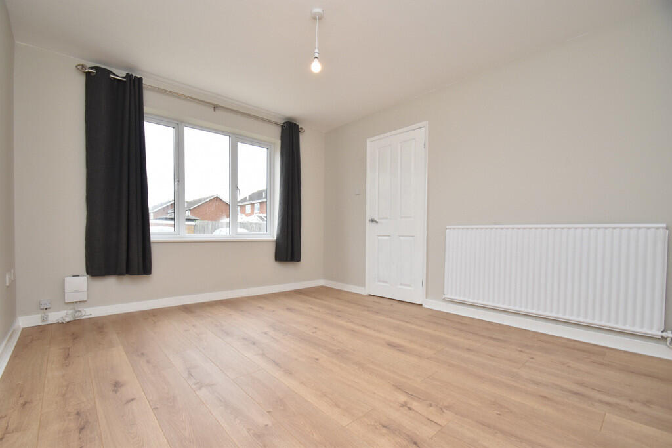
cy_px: 224
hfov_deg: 100.4
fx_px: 280
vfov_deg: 77.3
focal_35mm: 15
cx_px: 336
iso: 500
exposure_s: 1/200
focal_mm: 10
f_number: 5
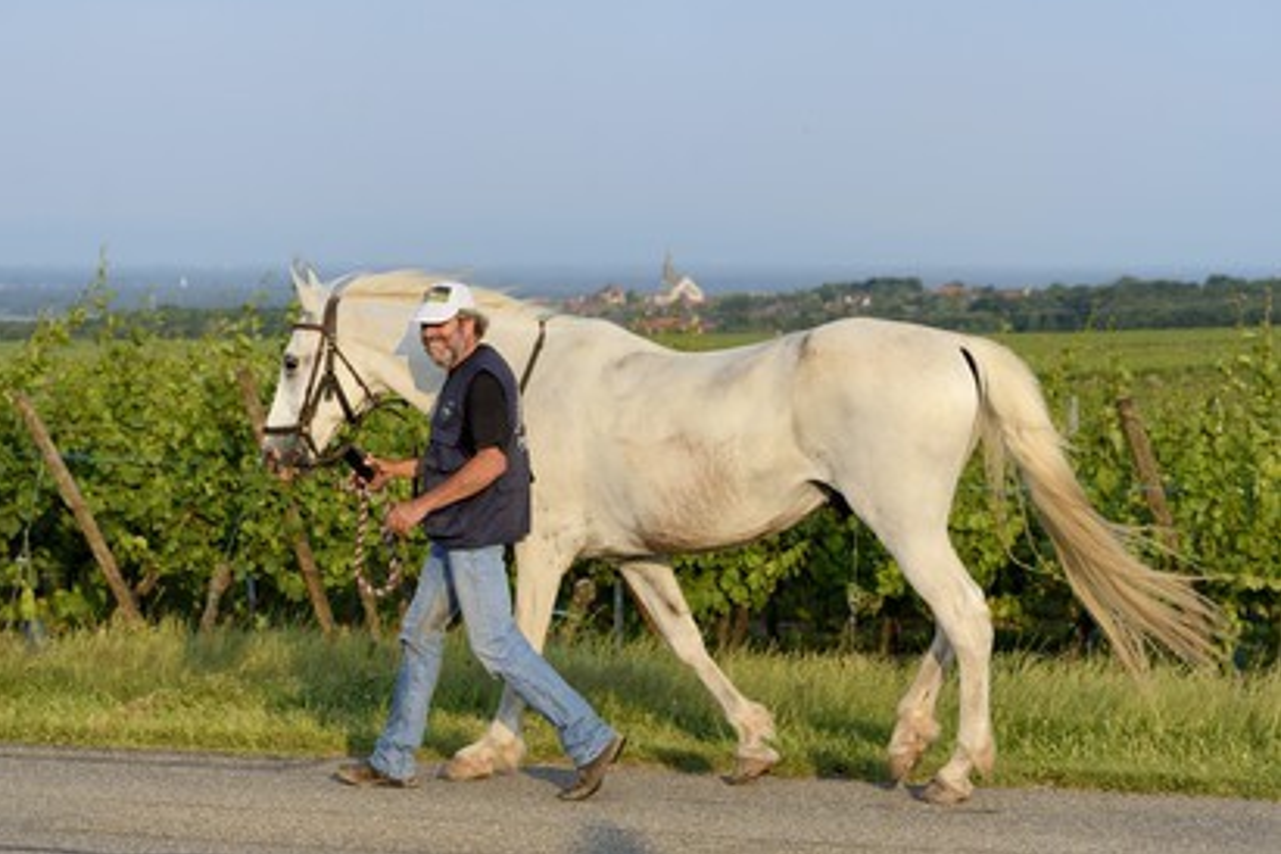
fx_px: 3273
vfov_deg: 14.9
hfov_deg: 22.1
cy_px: 421
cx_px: 630
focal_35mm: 92
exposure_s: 1/500
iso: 200
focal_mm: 90
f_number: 7.1
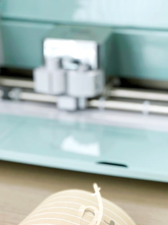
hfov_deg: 14.8
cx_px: 81
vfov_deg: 19.3
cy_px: 207
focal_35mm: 100
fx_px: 647
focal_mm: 6
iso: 160
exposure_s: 1/40
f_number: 2
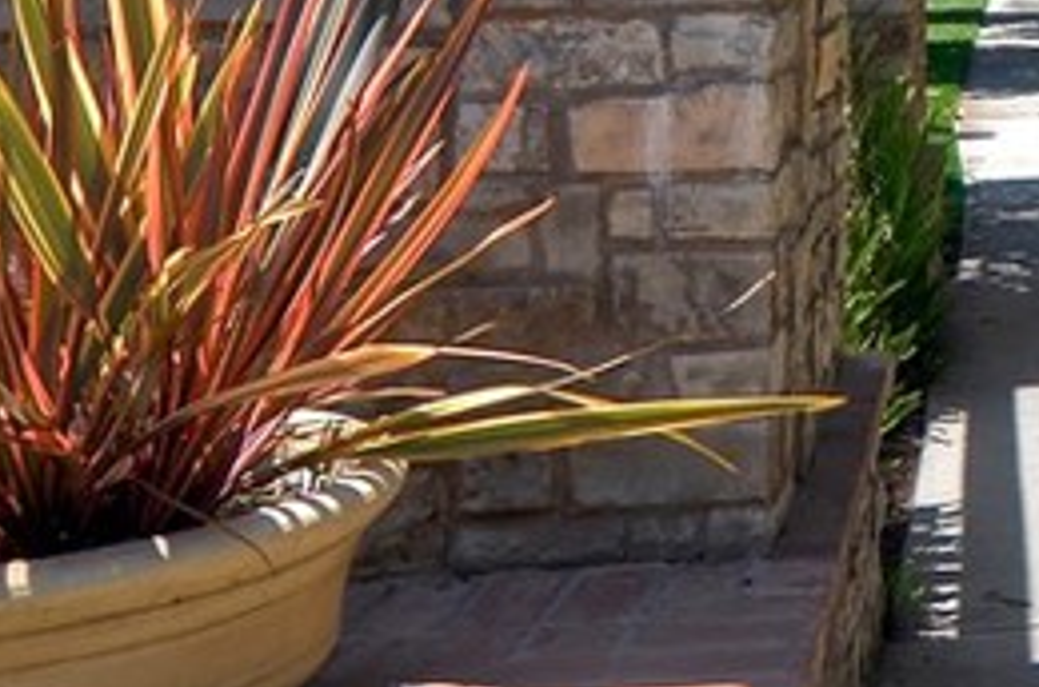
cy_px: -28
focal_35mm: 71
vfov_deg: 18.5
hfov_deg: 22.9
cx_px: 1582
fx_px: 2044
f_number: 7.1
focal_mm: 12
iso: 200
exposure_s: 1/500
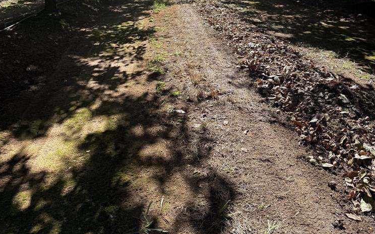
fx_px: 358
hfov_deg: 55.3
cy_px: 26
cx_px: 190
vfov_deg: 34.4
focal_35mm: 35
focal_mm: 6.76
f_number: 1.78
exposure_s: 1/1493
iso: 100
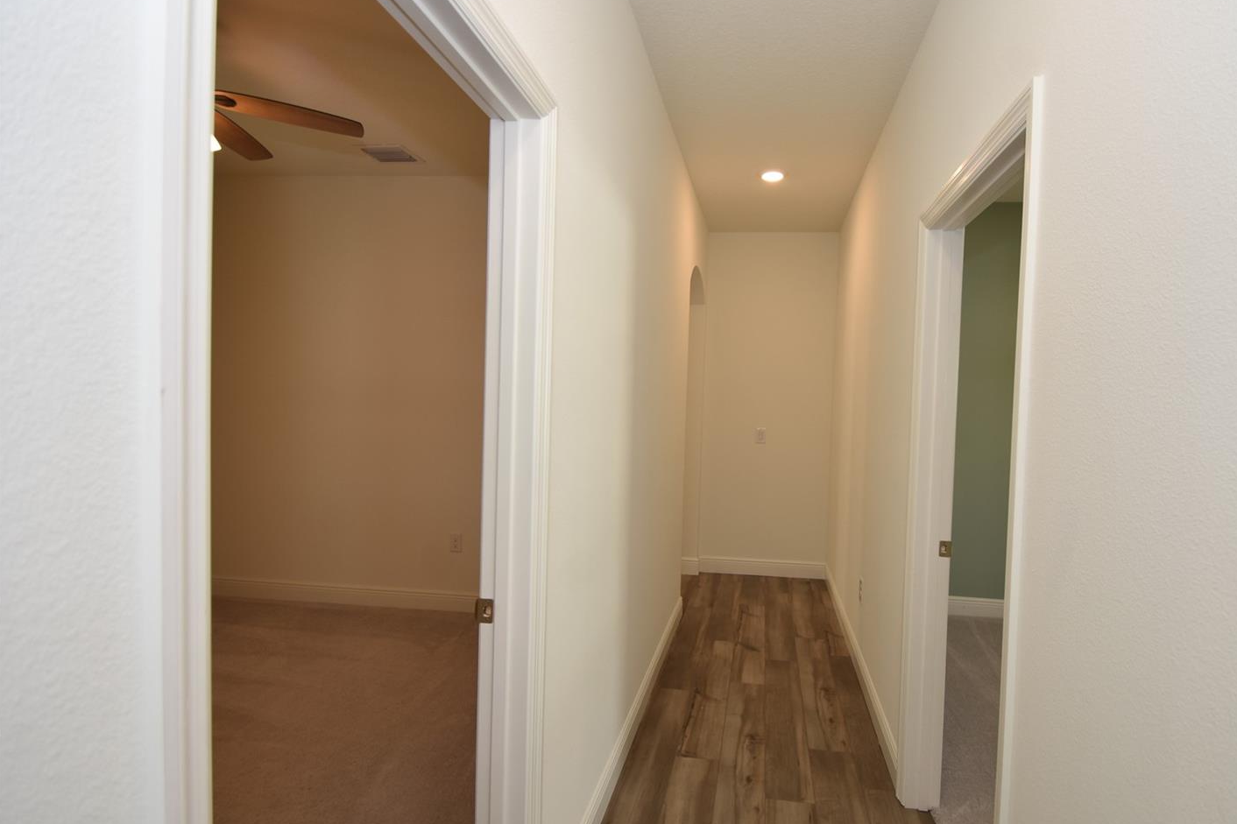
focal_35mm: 17
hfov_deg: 92.8
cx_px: 696
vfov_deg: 70.4
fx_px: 584
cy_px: 412
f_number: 4
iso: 200
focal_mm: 10
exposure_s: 1/60
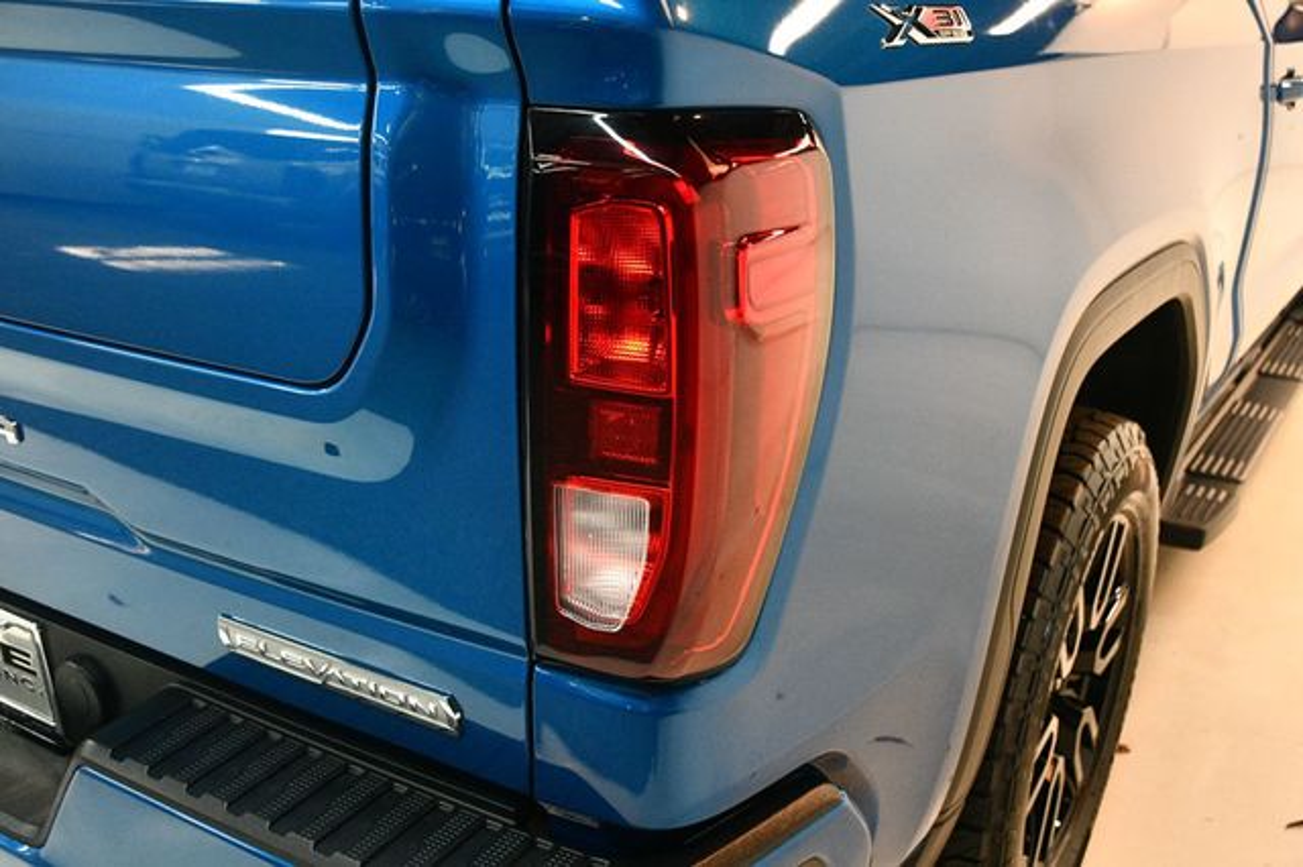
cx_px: 652
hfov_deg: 53.2
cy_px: 434
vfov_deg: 36.8
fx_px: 1302
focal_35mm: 36
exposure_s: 1/125
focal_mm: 24
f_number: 3.8
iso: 3200
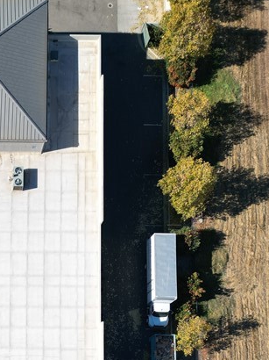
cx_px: -54
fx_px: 622
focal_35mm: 60
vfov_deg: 29.2
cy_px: 393
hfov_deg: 22.5
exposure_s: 1/2500
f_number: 1.7
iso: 110
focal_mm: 6.72
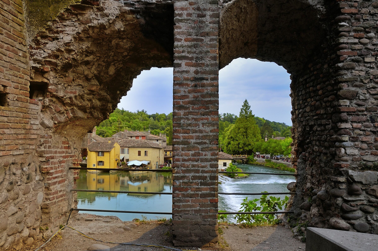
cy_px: 126
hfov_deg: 62.0
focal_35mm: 30
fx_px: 315
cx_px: 189
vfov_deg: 43.5
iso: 200
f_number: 7.1
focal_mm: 20
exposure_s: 1/125
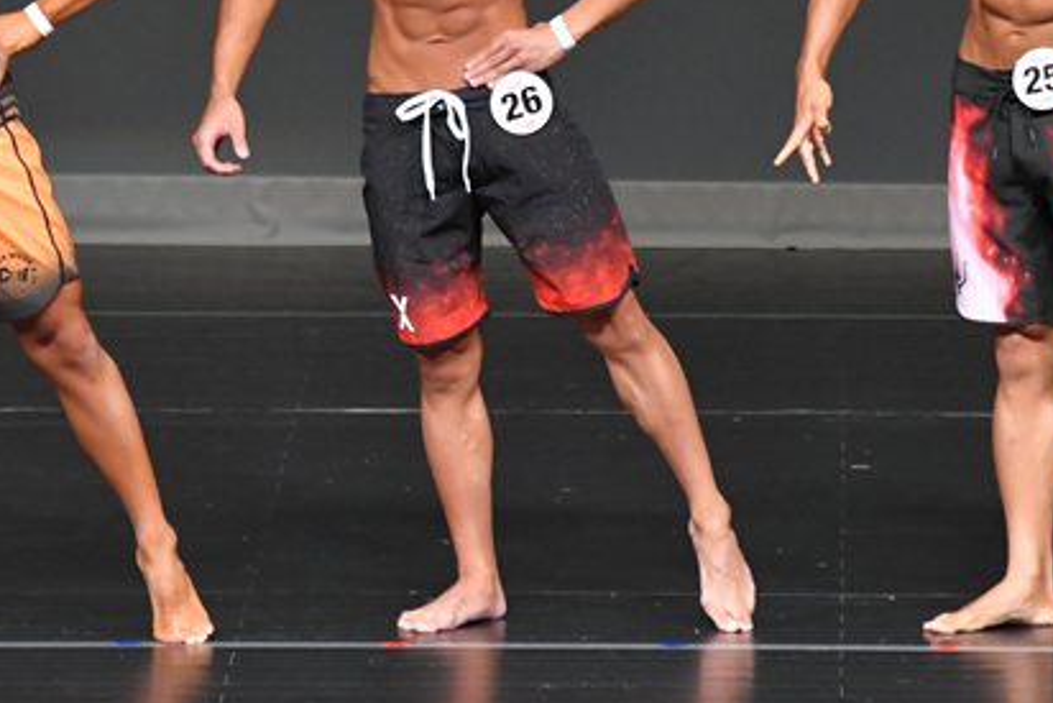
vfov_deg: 2.3
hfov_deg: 3.5
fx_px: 17321
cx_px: 558
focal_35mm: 592
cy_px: 120
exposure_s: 1/400
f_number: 5.6
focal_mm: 210
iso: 4000
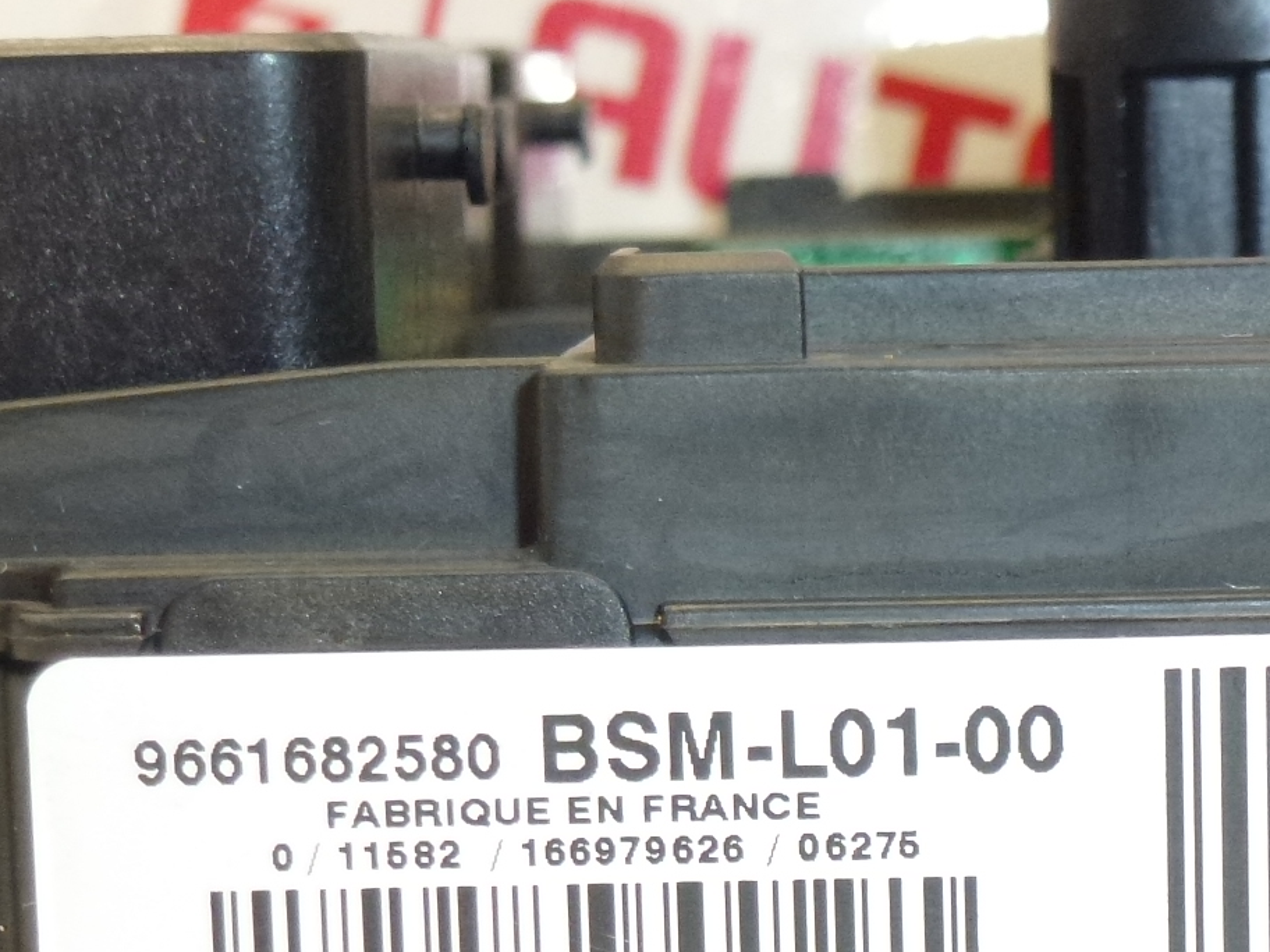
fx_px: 5026
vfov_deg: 10.7
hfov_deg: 14.3
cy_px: 1027
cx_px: 975
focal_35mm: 137
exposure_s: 1/80
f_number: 4.5
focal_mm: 10.9
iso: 400
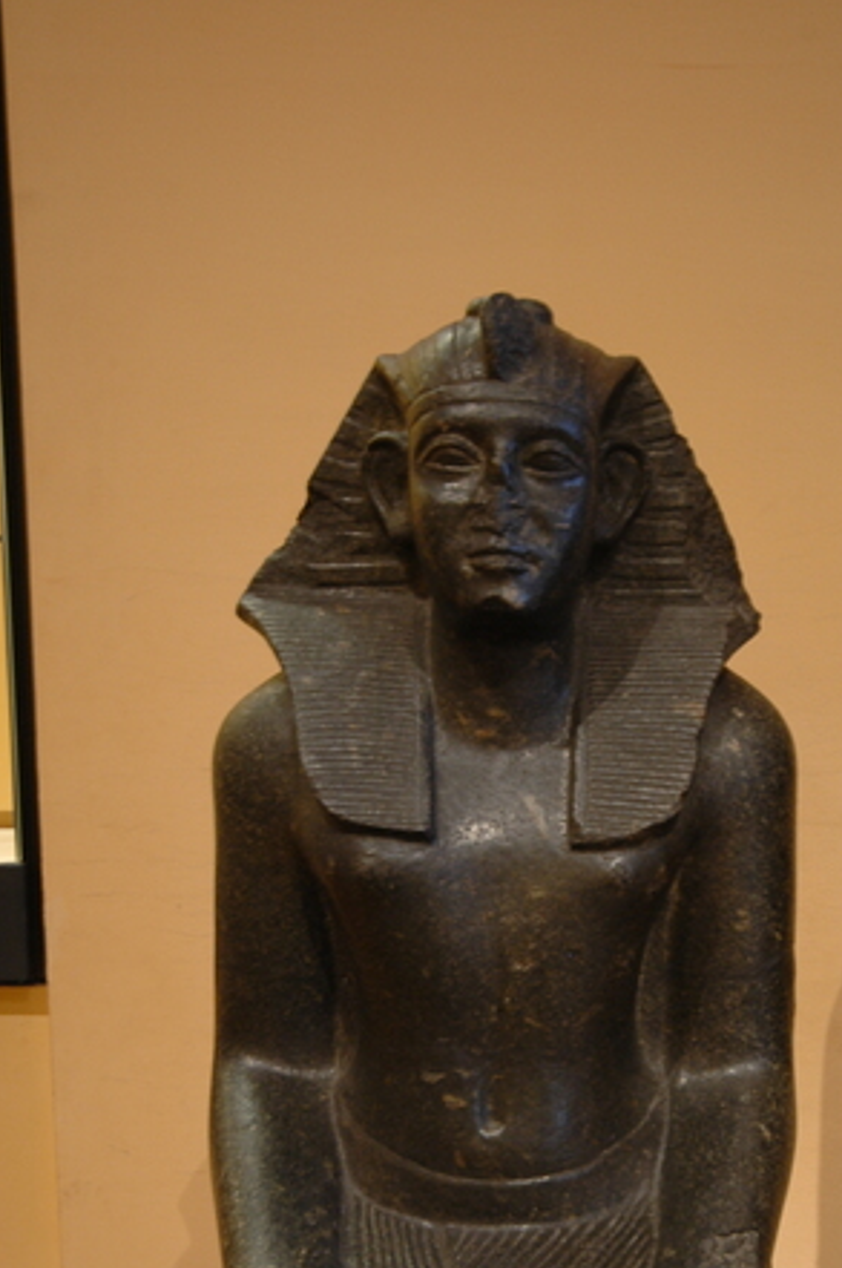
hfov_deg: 29.5
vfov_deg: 42.8
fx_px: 1582
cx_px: 592
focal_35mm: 45
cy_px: 887
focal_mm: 20
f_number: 5.6
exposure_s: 1/4
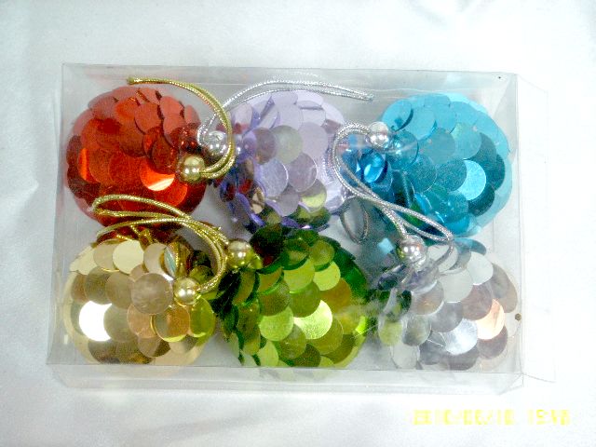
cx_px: 298
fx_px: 1377
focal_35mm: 80
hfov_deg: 24.4
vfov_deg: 18.4
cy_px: 224
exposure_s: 1/30
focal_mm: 13.7
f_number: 4.2
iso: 150
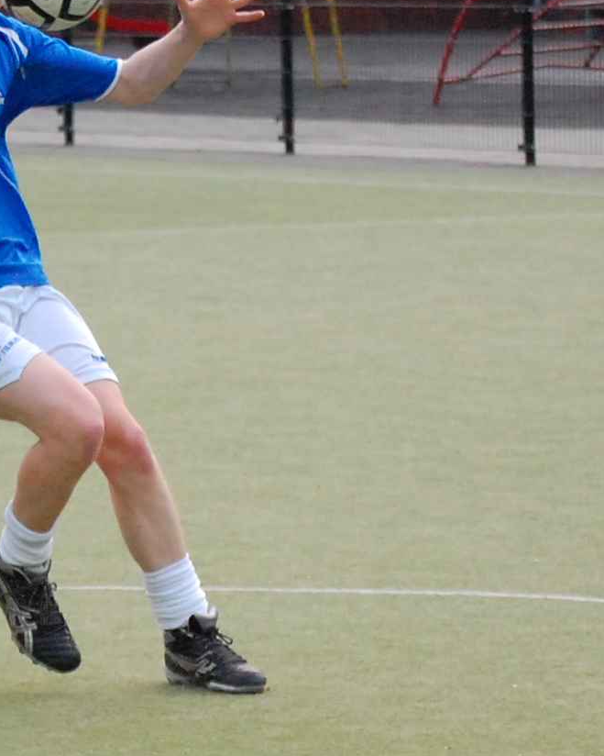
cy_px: 240
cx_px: -272
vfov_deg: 8.6
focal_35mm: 224
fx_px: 5006
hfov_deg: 6.8
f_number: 4.5
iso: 1600
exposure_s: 1/500
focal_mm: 66
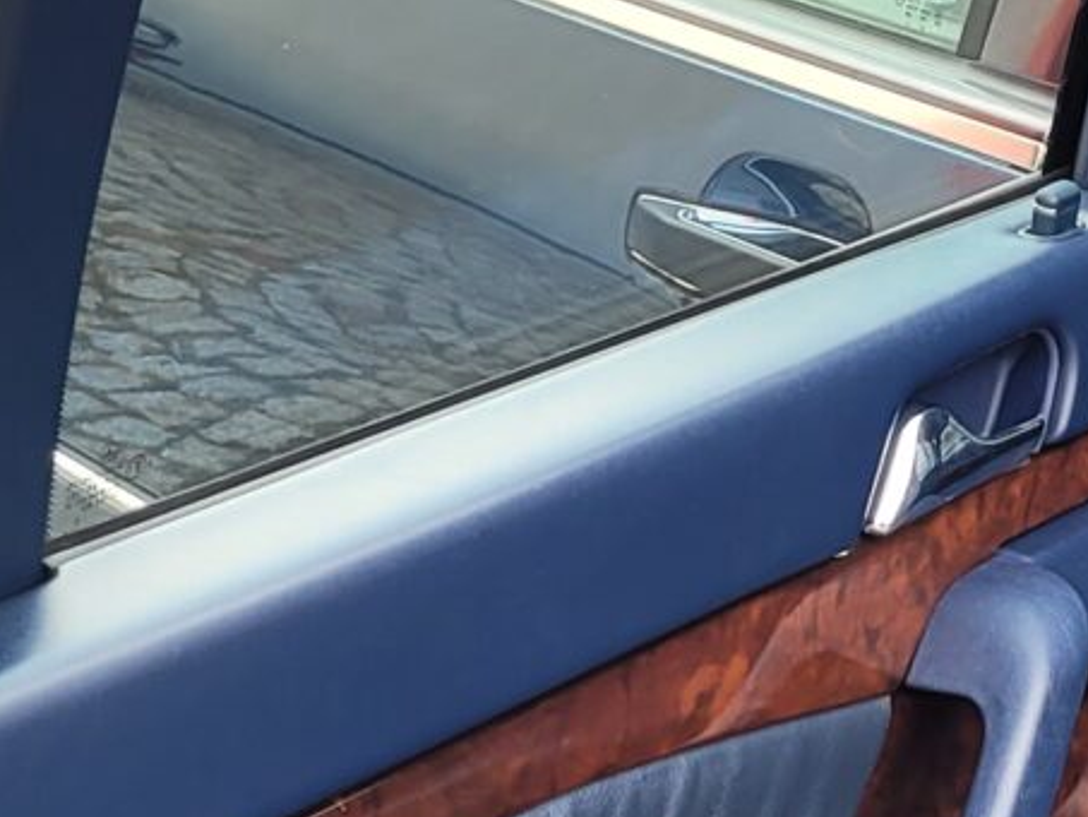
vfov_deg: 10.1
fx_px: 4622
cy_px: 728
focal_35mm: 147
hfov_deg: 13.1
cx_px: 1299
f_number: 1.8
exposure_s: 1/100
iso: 64
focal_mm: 5.4
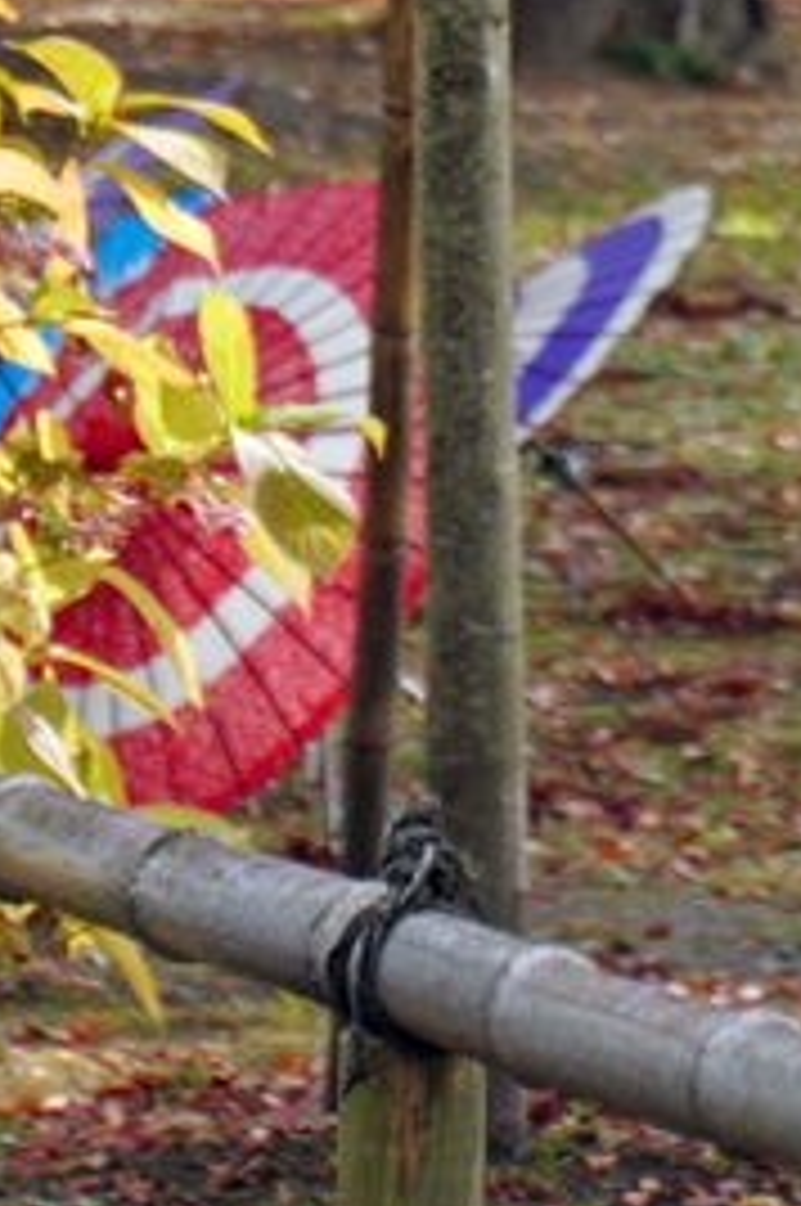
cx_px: 938
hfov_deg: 3.0
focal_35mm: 458
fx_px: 15336
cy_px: -531
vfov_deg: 4.5
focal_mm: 102.3
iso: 160
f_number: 6.3
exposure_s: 1/160
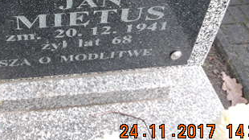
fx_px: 356
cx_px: 43
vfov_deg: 21.0
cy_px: -18
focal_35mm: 54
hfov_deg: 36.9
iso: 100
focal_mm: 4.3
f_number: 3.3
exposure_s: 1/50
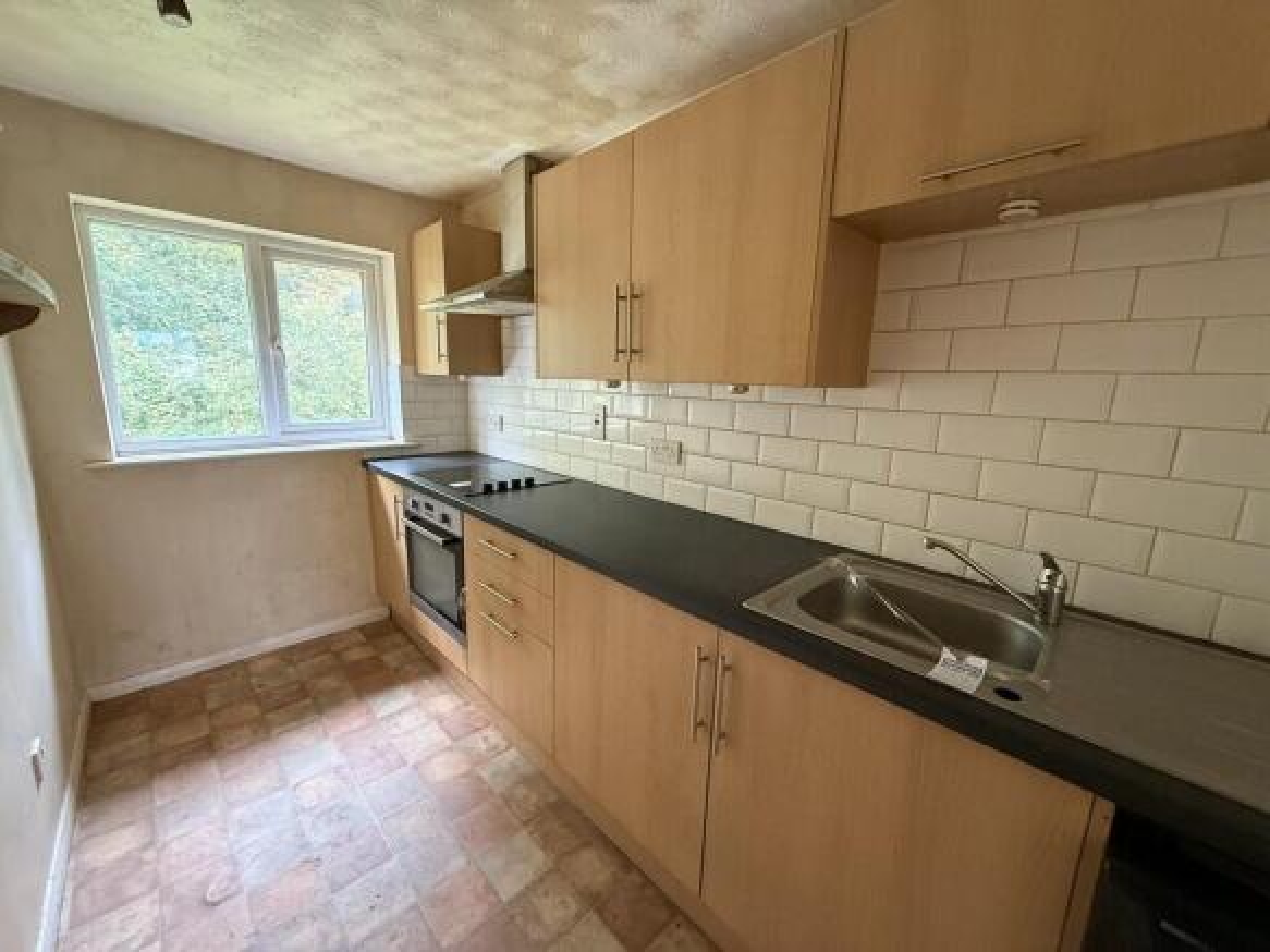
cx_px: 635
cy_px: 476
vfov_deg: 85.7
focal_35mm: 14
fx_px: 514
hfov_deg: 102.1
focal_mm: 2.22
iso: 500
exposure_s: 1/60
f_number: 2.2
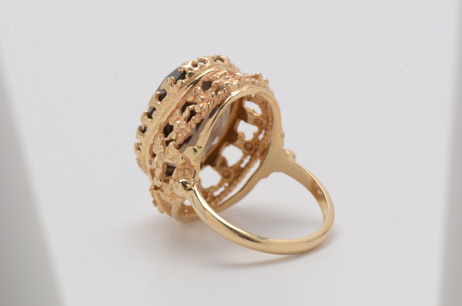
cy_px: 153
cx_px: 231
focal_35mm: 128
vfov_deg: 10.7
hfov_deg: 16.1
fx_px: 1633
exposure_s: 1/125
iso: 200
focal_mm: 85
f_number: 18
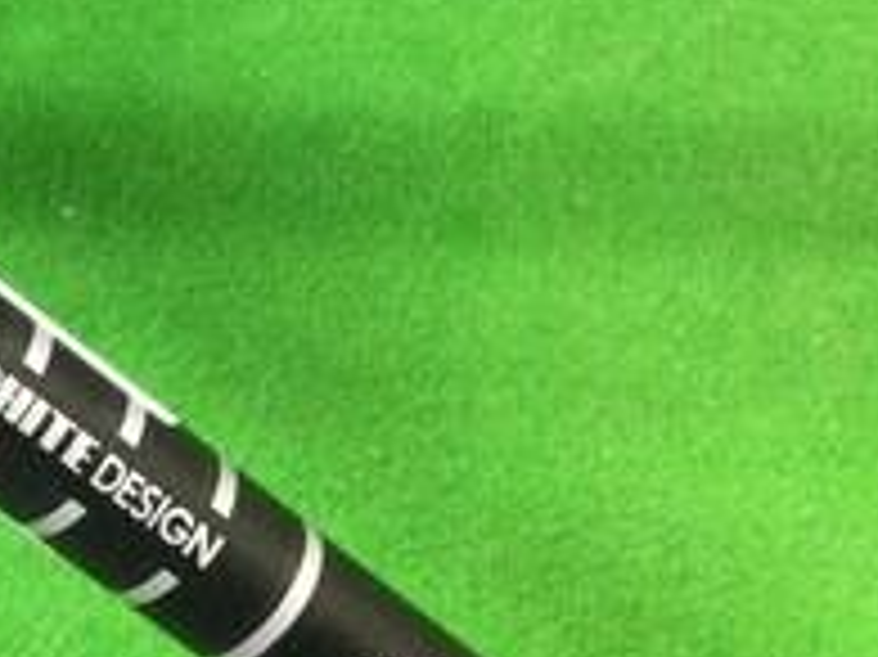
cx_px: -275
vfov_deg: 14.4
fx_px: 2586
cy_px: 184
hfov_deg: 18.0
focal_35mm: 102
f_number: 2.4
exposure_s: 1/24
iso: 200
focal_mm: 3.3
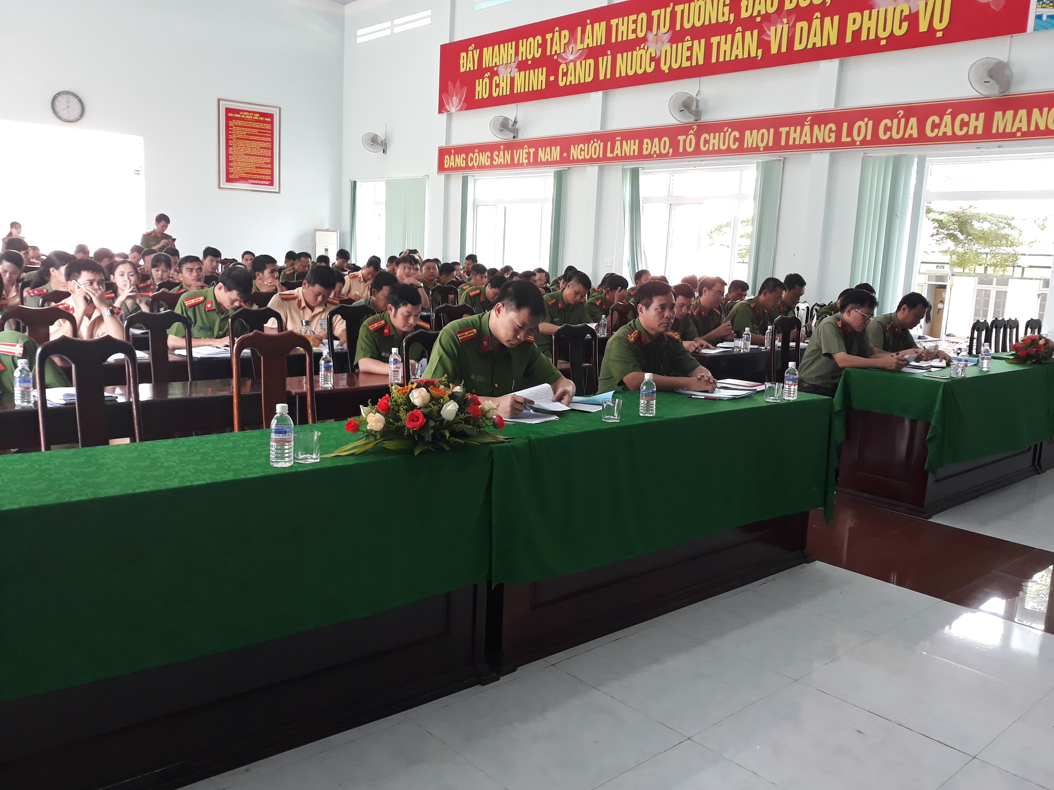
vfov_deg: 51.4
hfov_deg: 65.3
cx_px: 527
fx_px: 822
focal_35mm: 27
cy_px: 395
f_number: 1.7
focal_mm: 3.71
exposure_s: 1/50
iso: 100
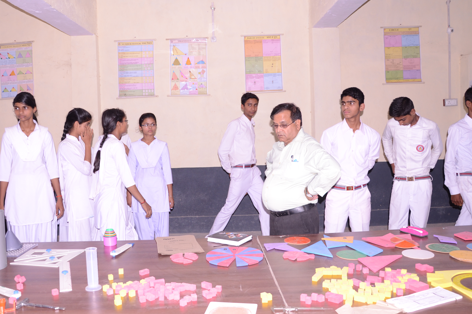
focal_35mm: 31
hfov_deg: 60.1
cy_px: 136
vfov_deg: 42.2
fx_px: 406
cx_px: 207
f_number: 5
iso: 400
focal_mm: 18
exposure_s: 1/125
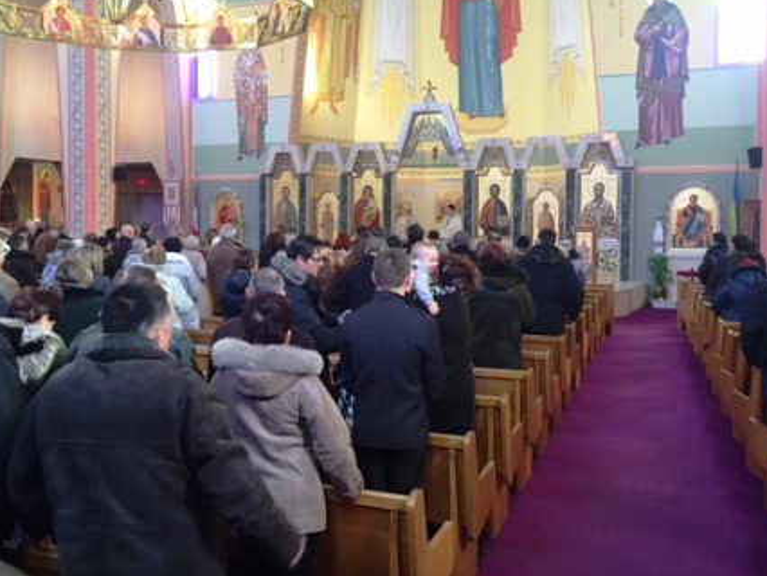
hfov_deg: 53.9
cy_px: 242
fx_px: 754
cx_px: 378
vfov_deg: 41.7
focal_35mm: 34
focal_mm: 4.15
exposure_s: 1/30
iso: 160
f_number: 2.2
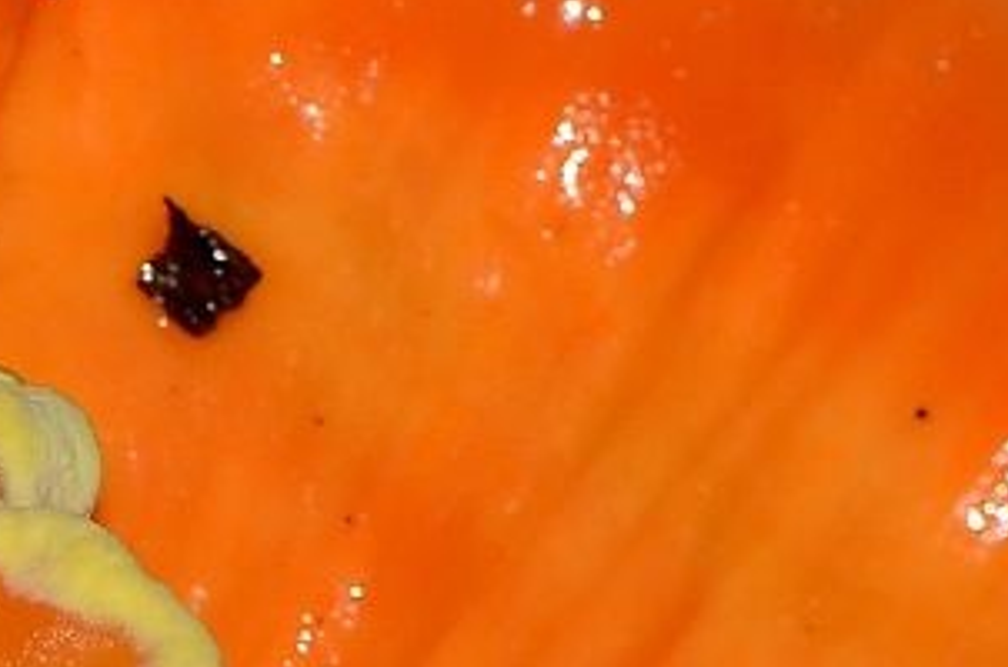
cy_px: 829
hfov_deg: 1.7
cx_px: -1180
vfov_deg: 1.2
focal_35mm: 1184
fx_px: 33075
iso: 200
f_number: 8
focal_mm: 105
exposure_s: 1/60
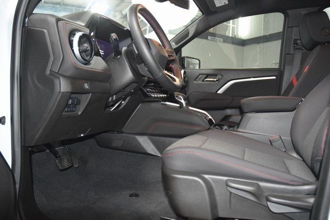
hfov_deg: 67.4
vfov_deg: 48.0
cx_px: 165
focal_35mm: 27
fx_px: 248
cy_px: 110
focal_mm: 18
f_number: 3.5
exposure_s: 1/80
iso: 3200
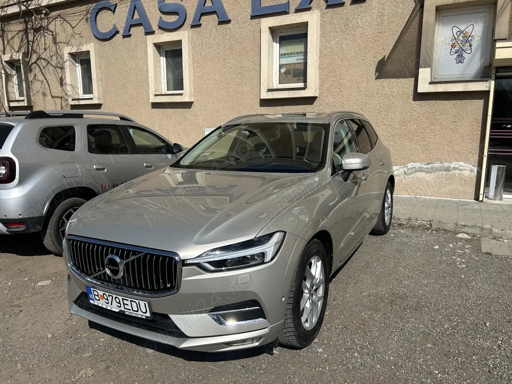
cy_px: 192
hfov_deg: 67.3
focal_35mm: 26
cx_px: 256
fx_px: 385
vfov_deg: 53.1
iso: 50
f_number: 1.5
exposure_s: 1/6993
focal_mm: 5.7
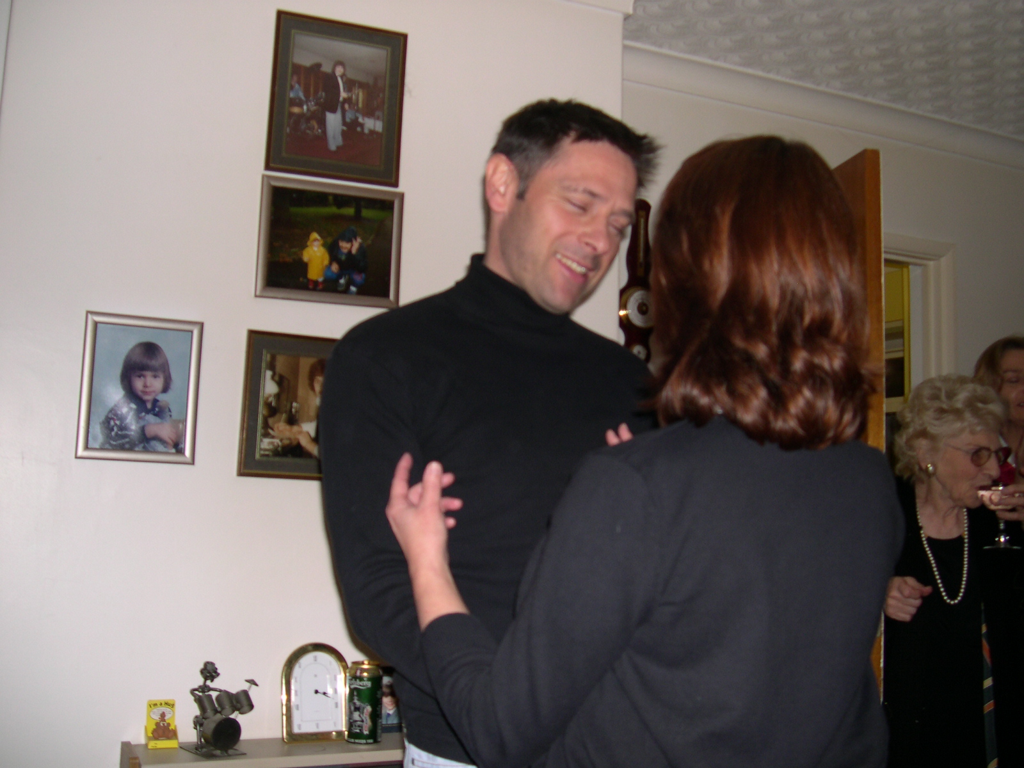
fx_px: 1124
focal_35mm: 38
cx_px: 512
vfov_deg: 37.7
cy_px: 384
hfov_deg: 49.0
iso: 100
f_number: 2.8
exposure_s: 1/60
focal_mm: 8
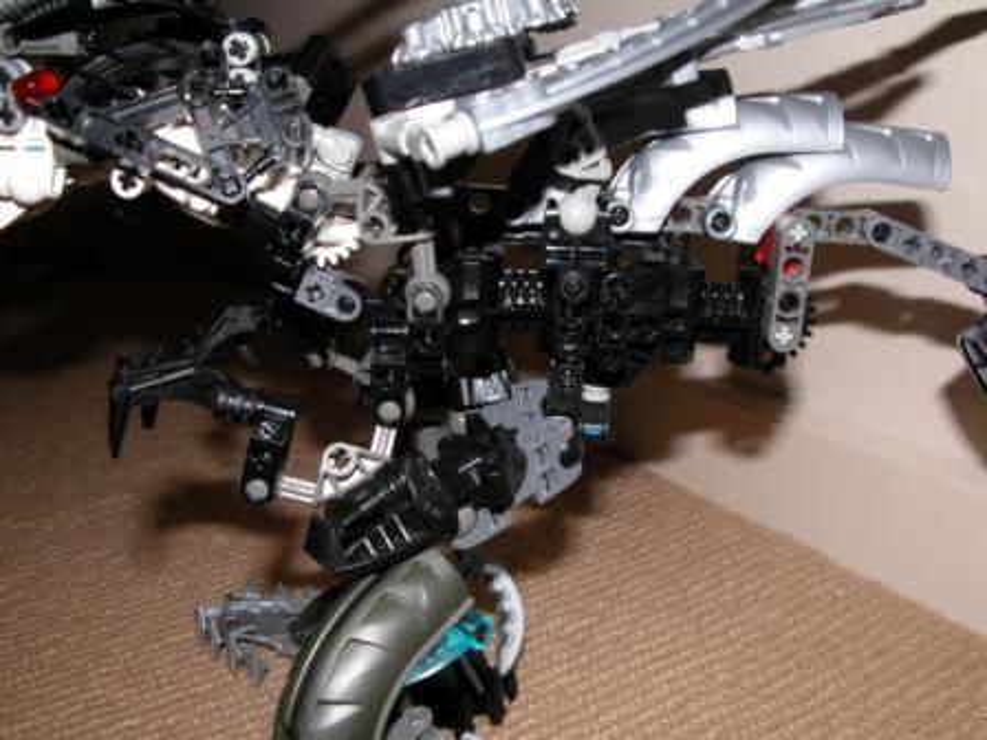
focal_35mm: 35
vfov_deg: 40.7
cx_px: 494
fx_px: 998
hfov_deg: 52.6
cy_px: 370
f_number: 5
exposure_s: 1/60
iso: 100
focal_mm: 9.2
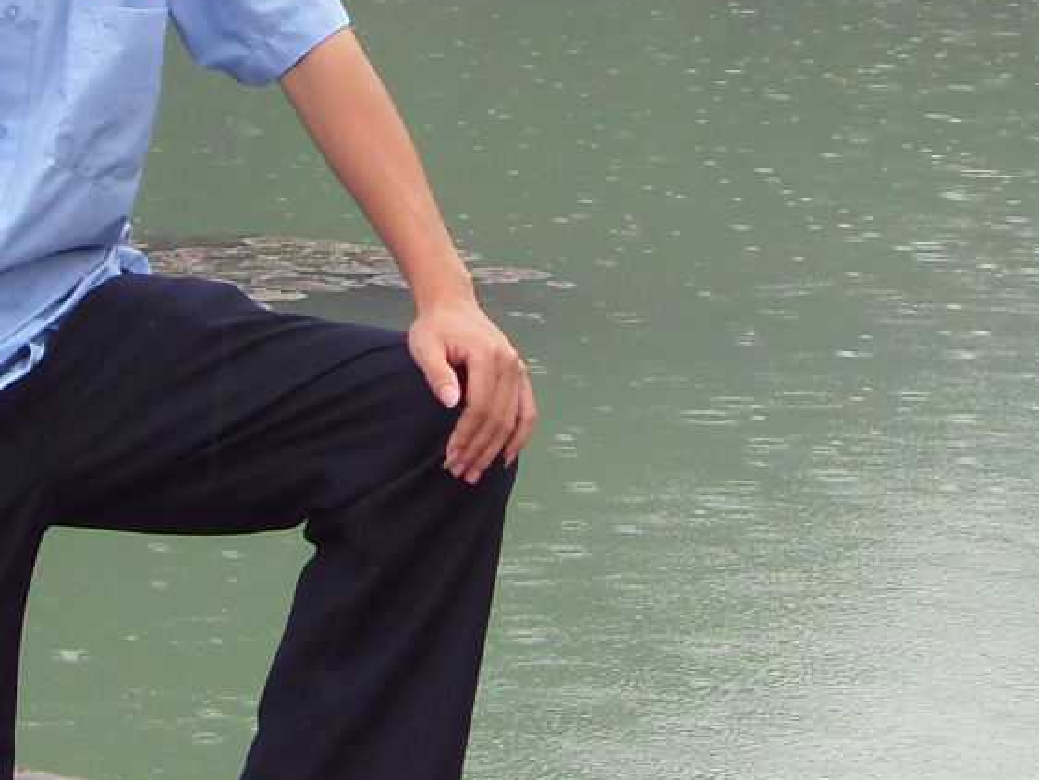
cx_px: 0
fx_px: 4264
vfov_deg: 10.4
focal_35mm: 142
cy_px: -24
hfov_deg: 13.7
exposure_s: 1/125
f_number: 3.5
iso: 80
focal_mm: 6.6
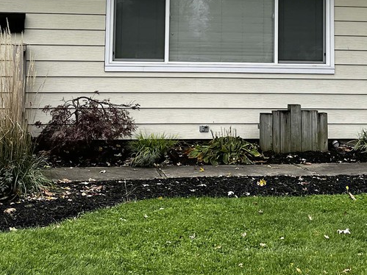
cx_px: 217
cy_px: -11
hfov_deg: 26.0
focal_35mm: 75
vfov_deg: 19.0
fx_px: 795
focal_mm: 5.1
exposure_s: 1/1422
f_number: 1.6
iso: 50
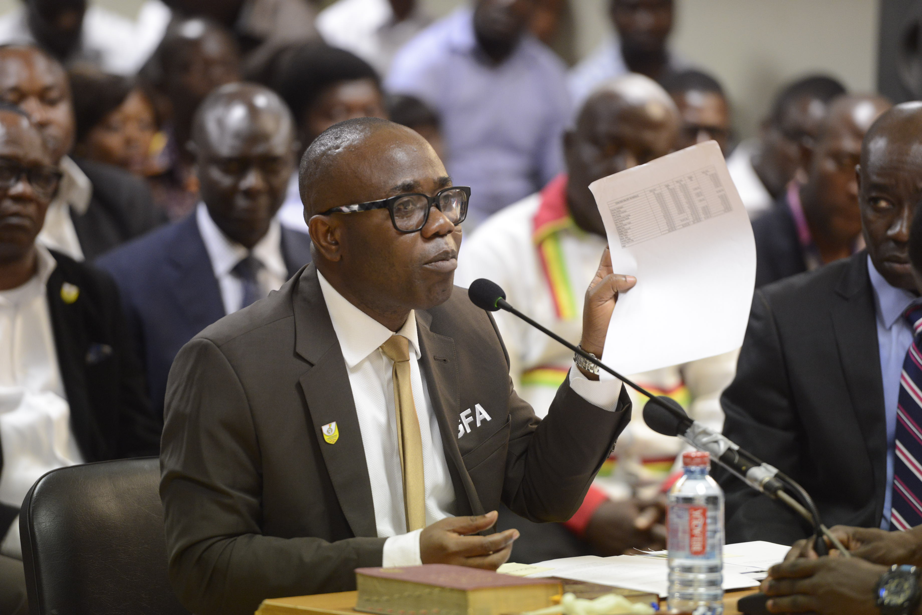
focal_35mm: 200
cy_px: 308
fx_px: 5124
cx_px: 461
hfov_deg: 10.3
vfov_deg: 6.9
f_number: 2.8
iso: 2500
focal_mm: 200
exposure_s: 1/200
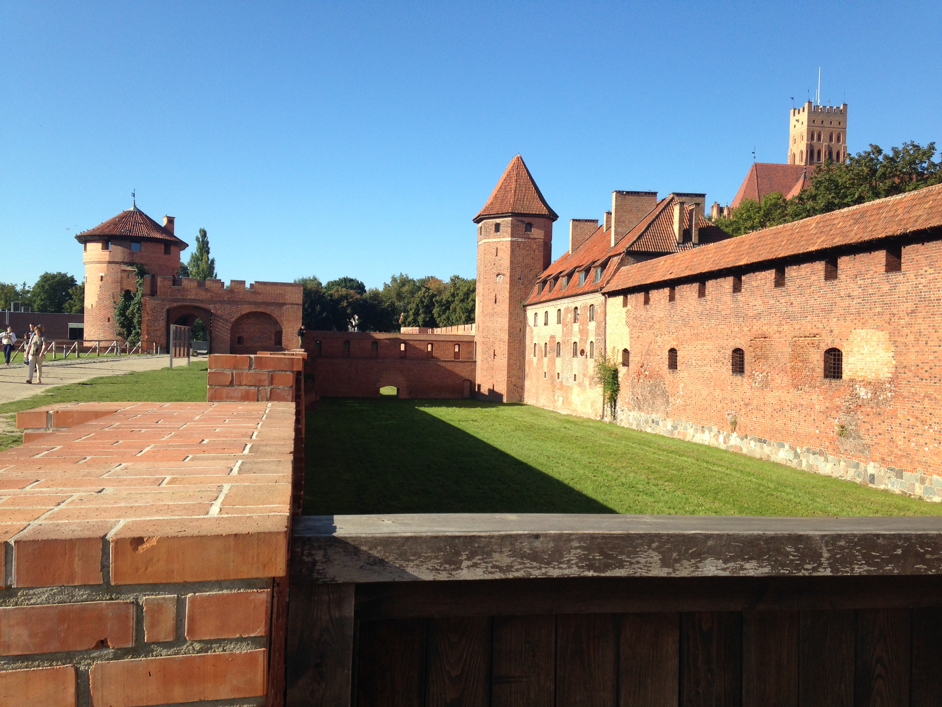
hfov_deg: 55.4
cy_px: 354
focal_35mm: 33
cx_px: 471
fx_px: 898
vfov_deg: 42.9
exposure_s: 1/985
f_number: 2.4
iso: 50
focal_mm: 4.12
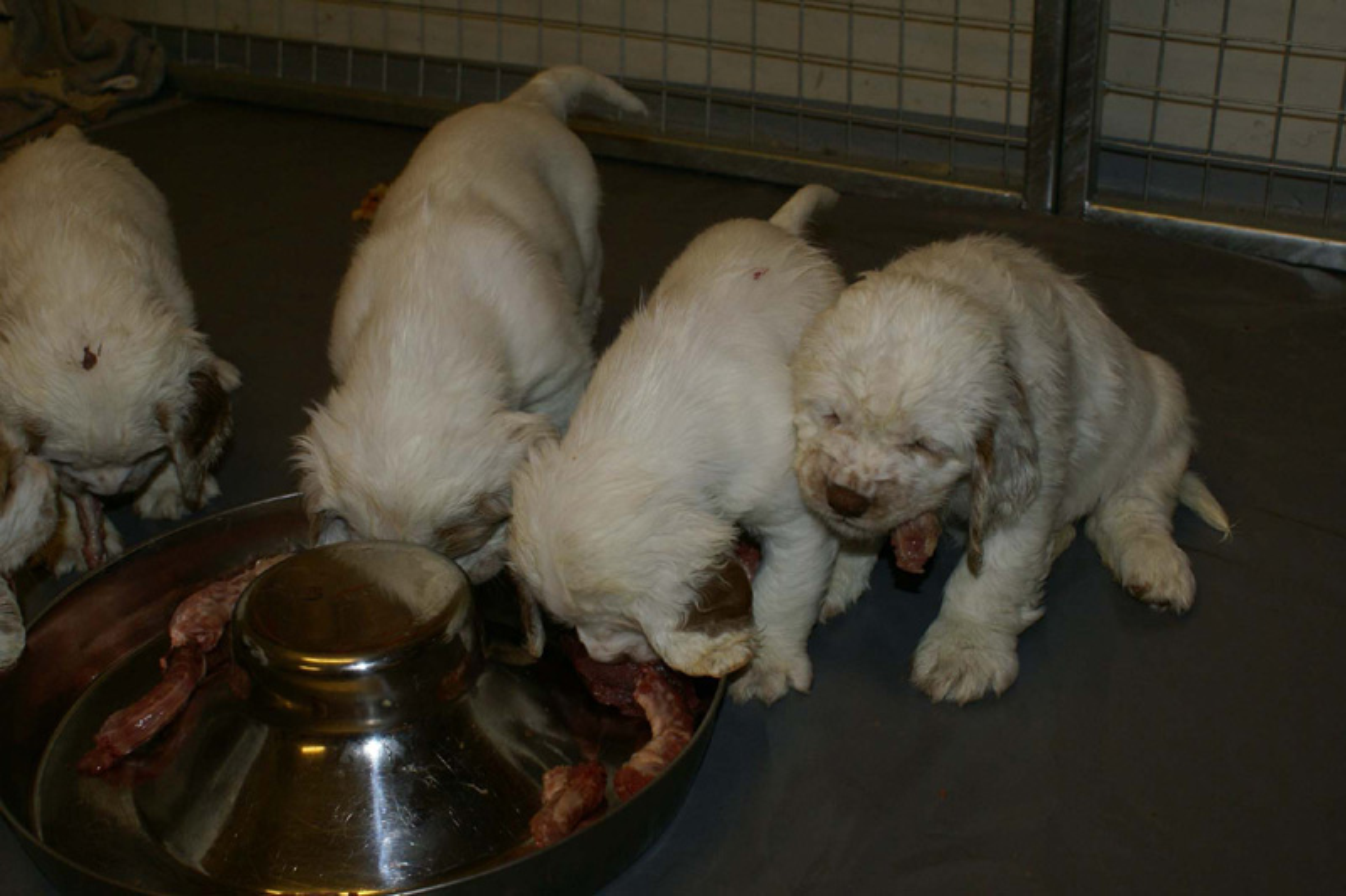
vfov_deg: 31.9
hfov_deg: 46.4
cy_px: 448
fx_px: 1570
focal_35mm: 42
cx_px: 673
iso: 400
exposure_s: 1/60
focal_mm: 28
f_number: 5.6
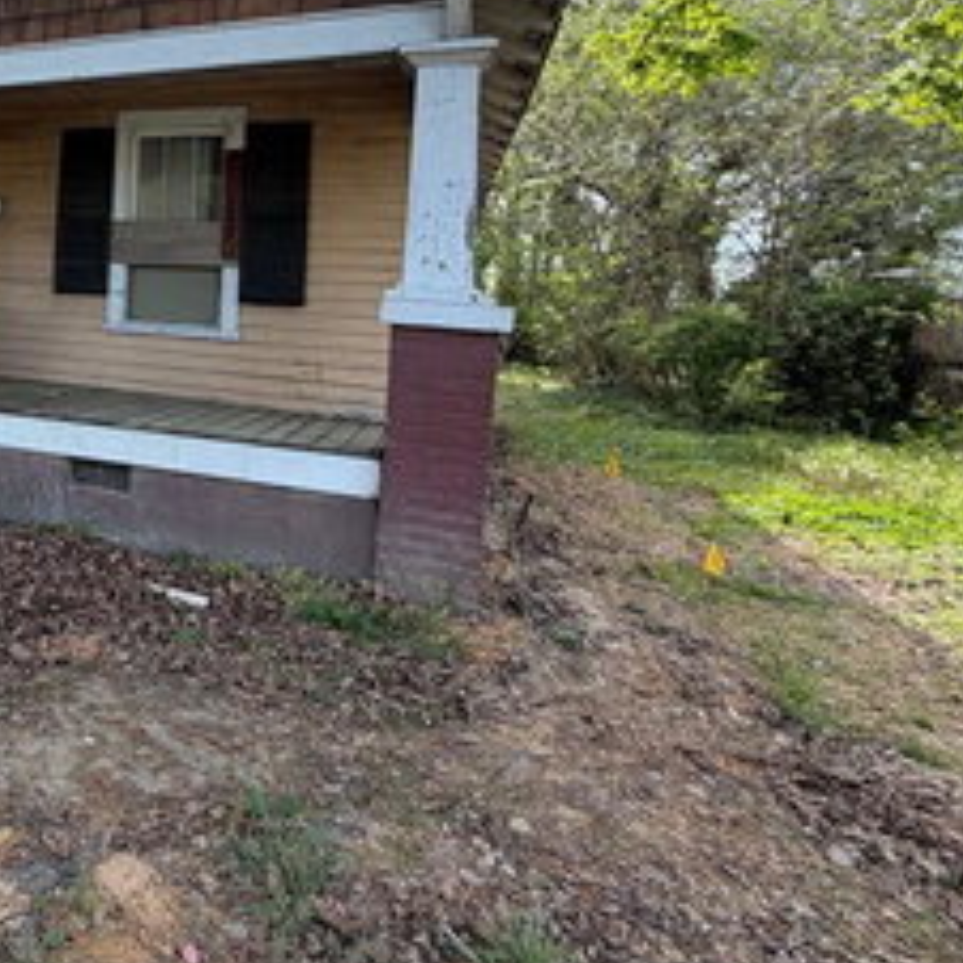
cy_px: 273
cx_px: 34
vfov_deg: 55.3
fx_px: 881
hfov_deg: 48.7
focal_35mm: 28
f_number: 2.2
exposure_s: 1/192
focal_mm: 2.22
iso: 50
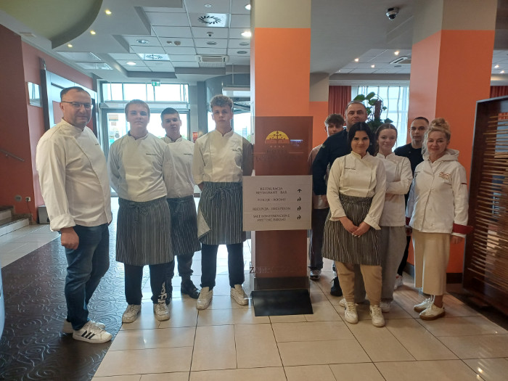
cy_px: 190
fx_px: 367
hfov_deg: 69.4
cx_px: 254
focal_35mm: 25
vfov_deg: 54.9
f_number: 1.8
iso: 400
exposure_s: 1/50
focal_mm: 4.7
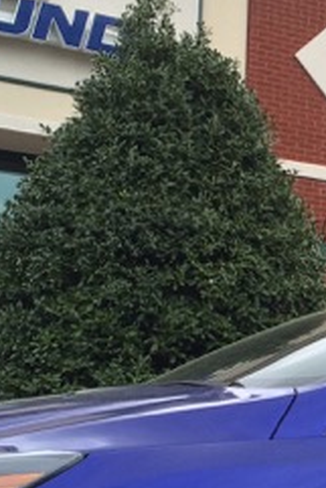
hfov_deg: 13.2
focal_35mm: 100
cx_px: 429
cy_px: 364
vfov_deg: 20.2
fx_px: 1356
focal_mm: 4.15
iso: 32
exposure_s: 1/159
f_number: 2.2
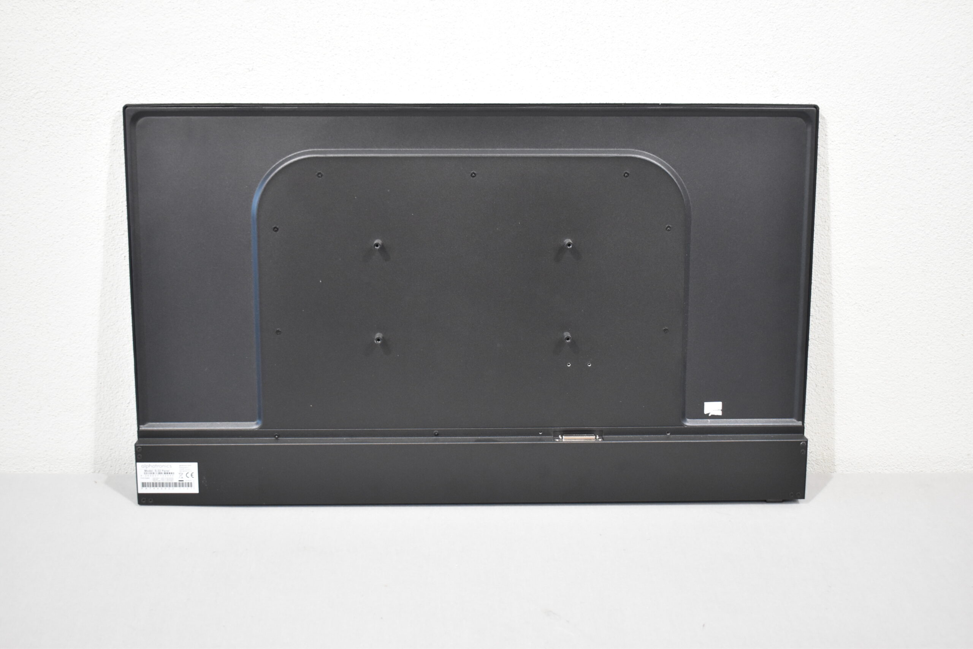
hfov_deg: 41.1
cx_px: 486
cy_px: 324
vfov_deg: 28.1
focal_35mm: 48
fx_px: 1297
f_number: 4.5
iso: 1400
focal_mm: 32
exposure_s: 1/125
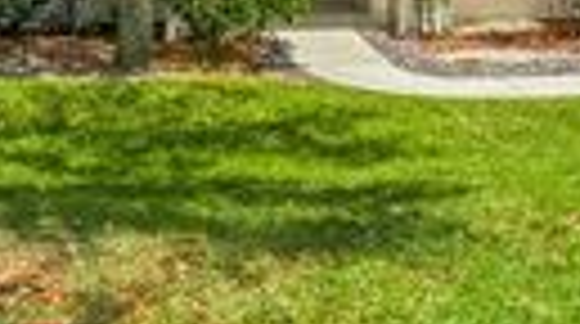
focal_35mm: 65
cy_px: -47
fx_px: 998
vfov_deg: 17.7
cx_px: 468
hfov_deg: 31.5
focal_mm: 16
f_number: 9
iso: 400
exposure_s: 1/320
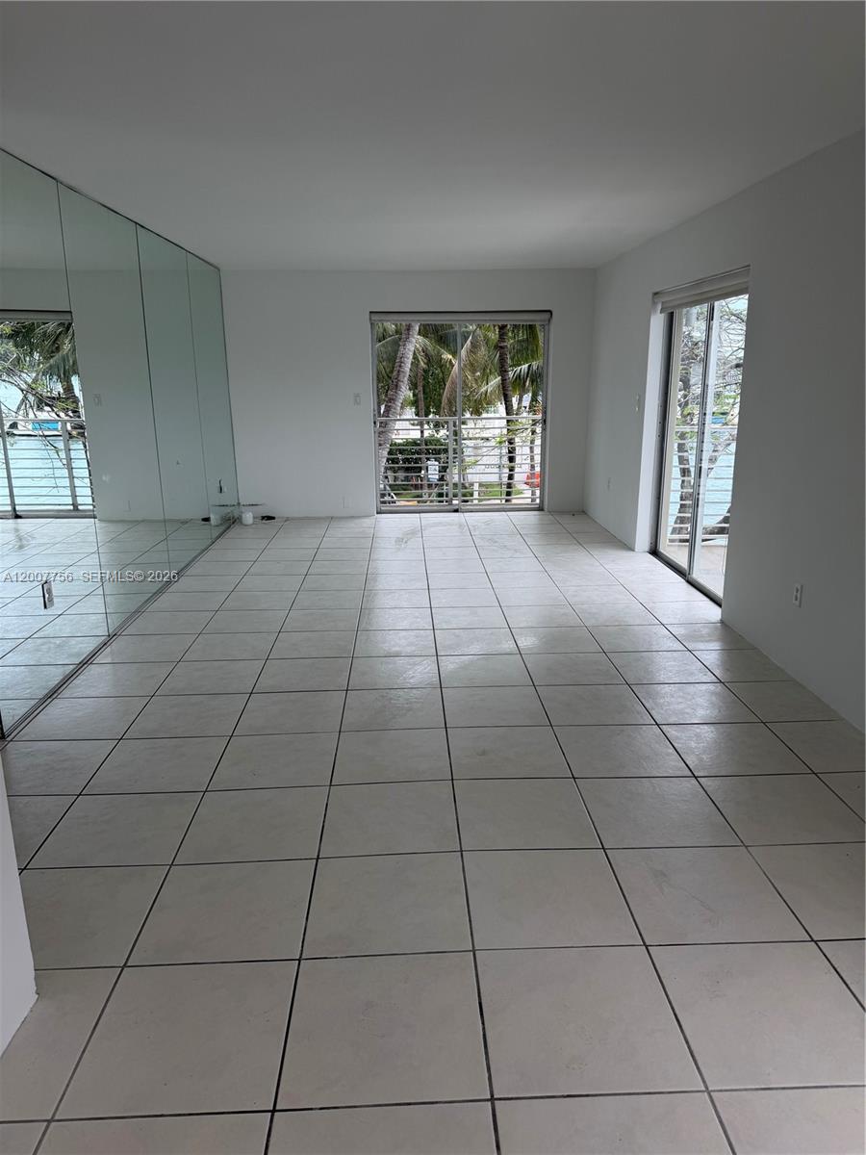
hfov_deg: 56.8
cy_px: 578
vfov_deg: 71.6
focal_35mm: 24
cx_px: 433
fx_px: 801
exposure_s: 1/920
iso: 80
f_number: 1.78
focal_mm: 6.76
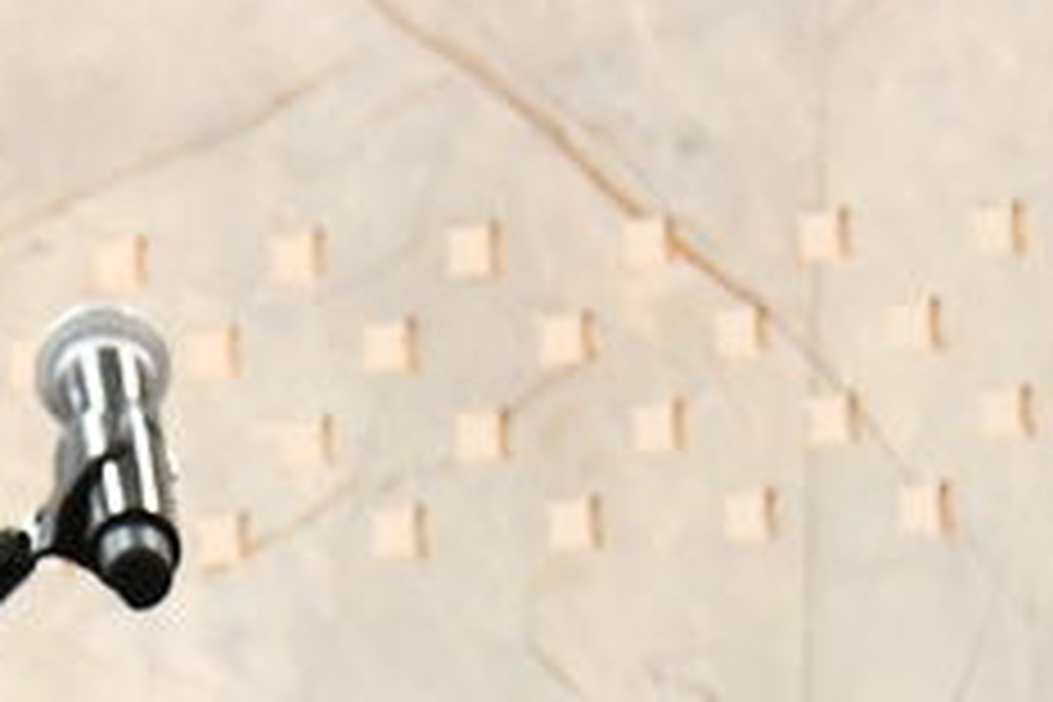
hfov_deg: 3.5
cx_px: 346
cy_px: 1577
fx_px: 17168
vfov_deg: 2.3
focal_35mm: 587
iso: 4000
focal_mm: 98
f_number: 5.6
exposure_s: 1/125
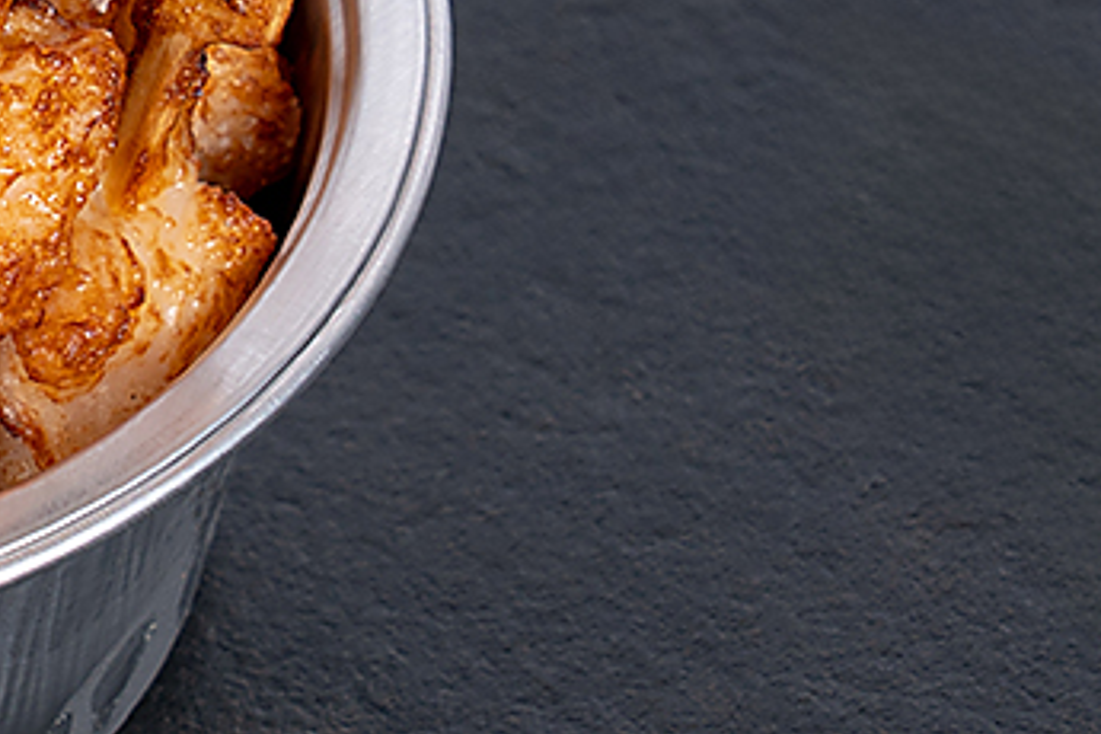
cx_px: -511
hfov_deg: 7.1
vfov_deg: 4.8
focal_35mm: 285
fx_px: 8716
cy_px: 19
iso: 100
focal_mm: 82
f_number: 9
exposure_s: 1/160
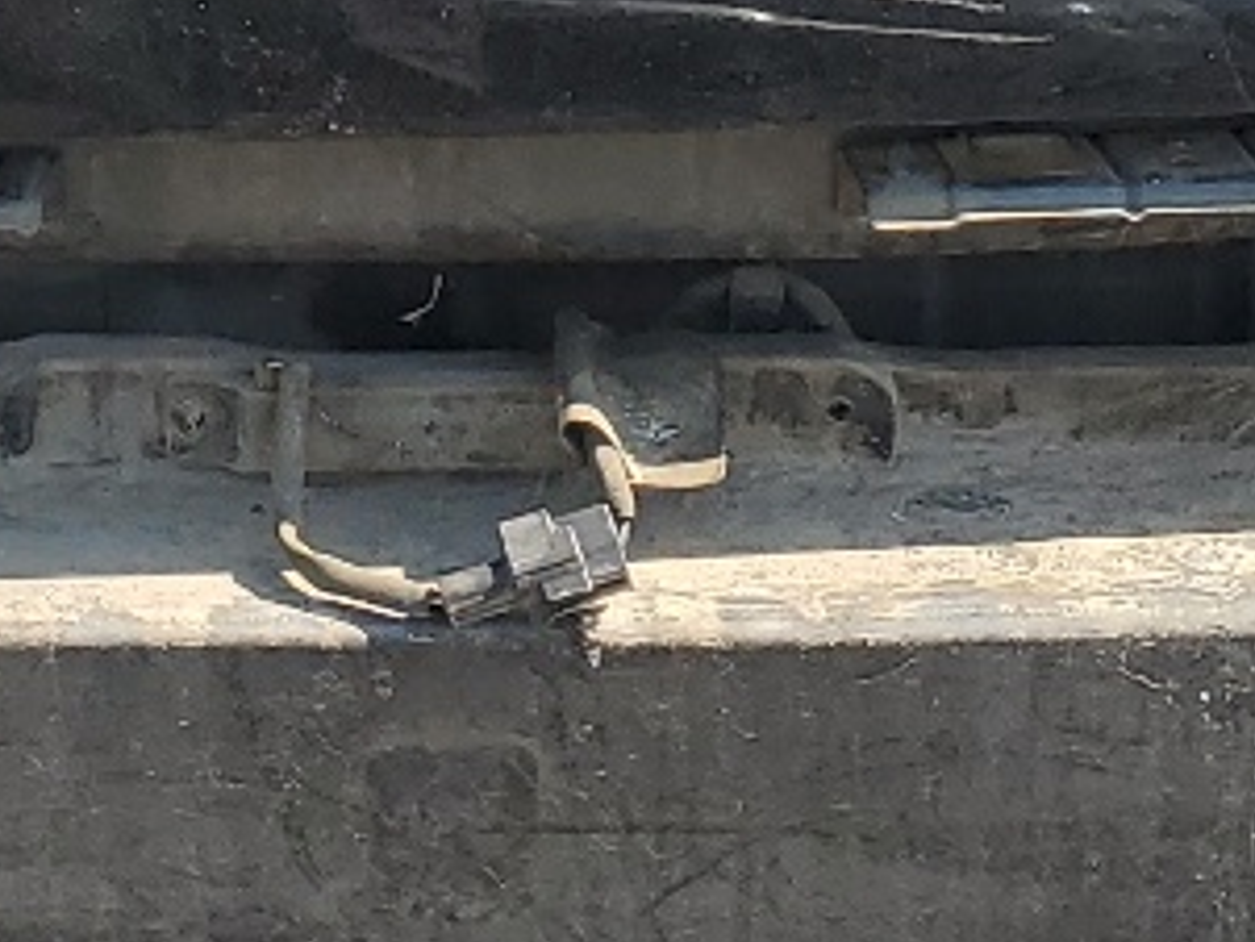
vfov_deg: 10.4
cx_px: 338
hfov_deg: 14.2
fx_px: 5005
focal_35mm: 138
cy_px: -467
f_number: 1.5
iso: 50
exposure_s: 1/1111
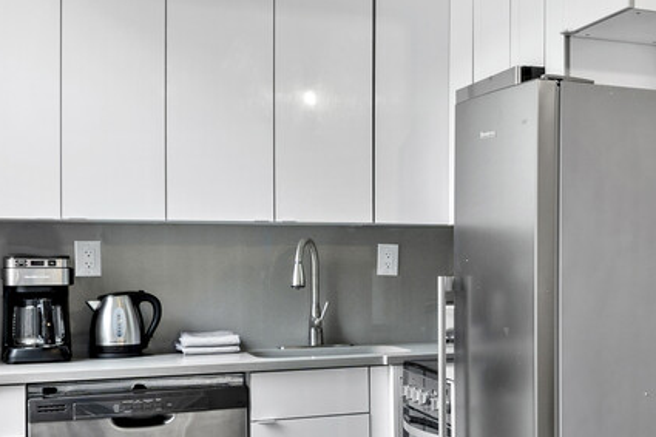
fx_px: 1093
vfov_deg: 22.6
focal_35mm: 60
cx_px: 840
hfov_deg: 28.0
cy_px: 272
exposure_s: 1
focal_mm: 17
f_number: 8
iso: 100
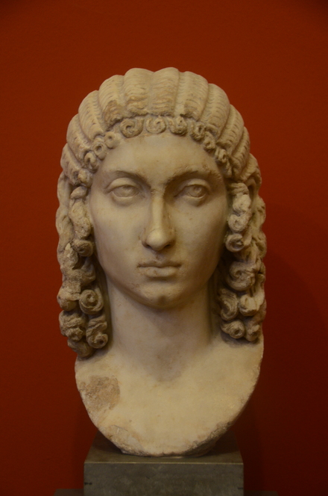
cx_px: 164
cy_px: 248
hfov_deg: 18.8
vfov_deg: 28.1
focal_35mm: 72
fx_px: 988
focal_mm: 48
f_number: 4.5
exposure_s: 1/8
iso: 1250
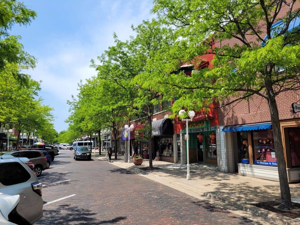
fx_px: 225
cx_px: 150
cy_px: 112
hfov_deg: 67.3
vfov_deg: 53.1
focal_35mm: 26
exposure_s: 1/2216
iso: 40
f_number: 1.8
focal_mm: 5.4
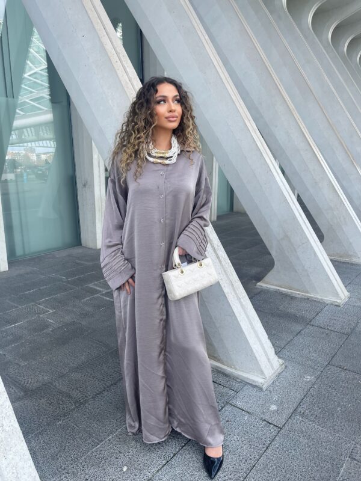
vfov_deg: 69.4
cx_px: 180
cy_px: 240
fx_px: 348
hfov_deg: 54.9
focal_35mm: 25
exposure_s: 1/668
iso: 32
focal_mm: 5.1
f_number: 1.6
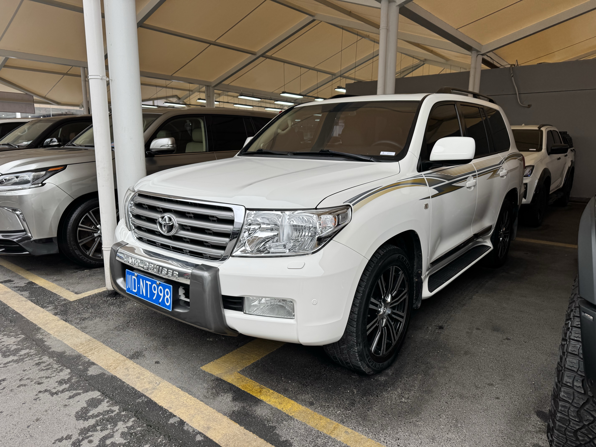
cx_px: 298
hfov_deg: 71.6
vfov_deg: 56.8
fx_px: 413
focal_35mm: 24
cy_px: 224
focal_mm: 6.76
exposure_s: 1/340
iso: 80
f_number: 1.78
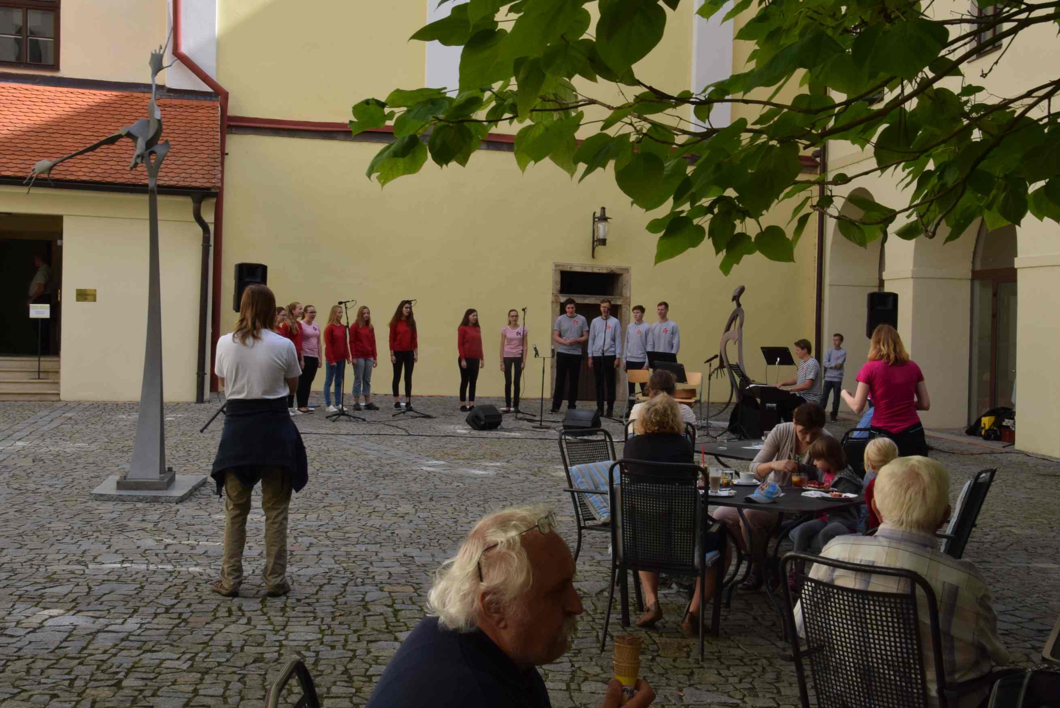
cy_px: 324
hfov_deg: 41.1
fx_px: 1414
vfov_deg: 28.1
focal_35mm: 48
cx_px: 547
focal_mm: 28
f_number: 18
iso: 400
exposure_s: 1/160
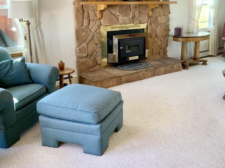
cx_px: 133
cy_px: 64
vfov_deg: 35.8
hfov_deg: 46.6
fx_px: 260
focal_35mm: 40
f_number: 1.8
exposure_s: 1/60
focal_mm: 3
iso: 40
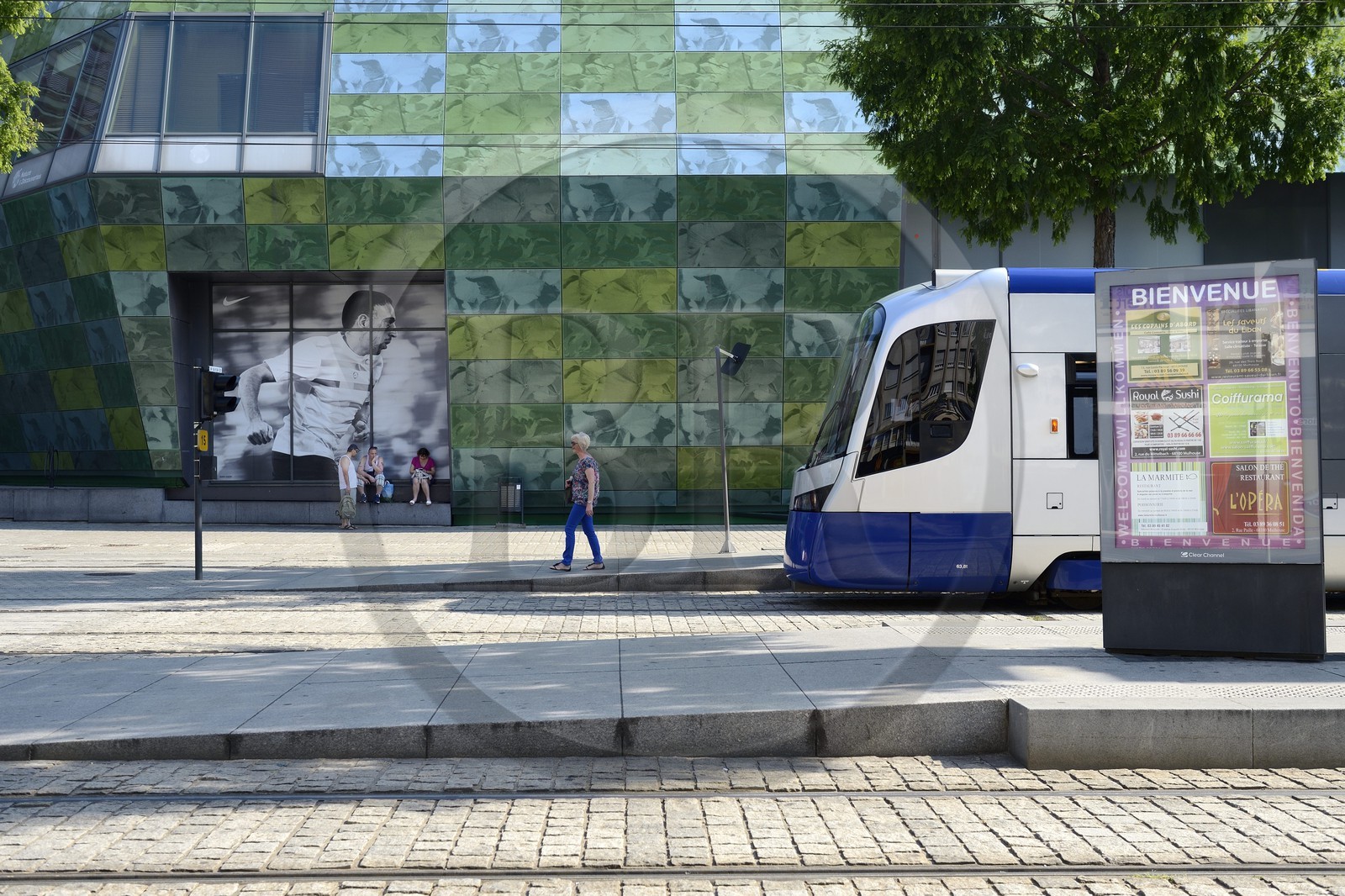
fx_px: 1643
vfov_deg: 30.5
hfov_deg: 44.5
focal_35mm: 44
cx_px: 672
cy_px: 448
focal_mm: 44
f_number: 5.6
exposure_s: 1/320
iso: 200
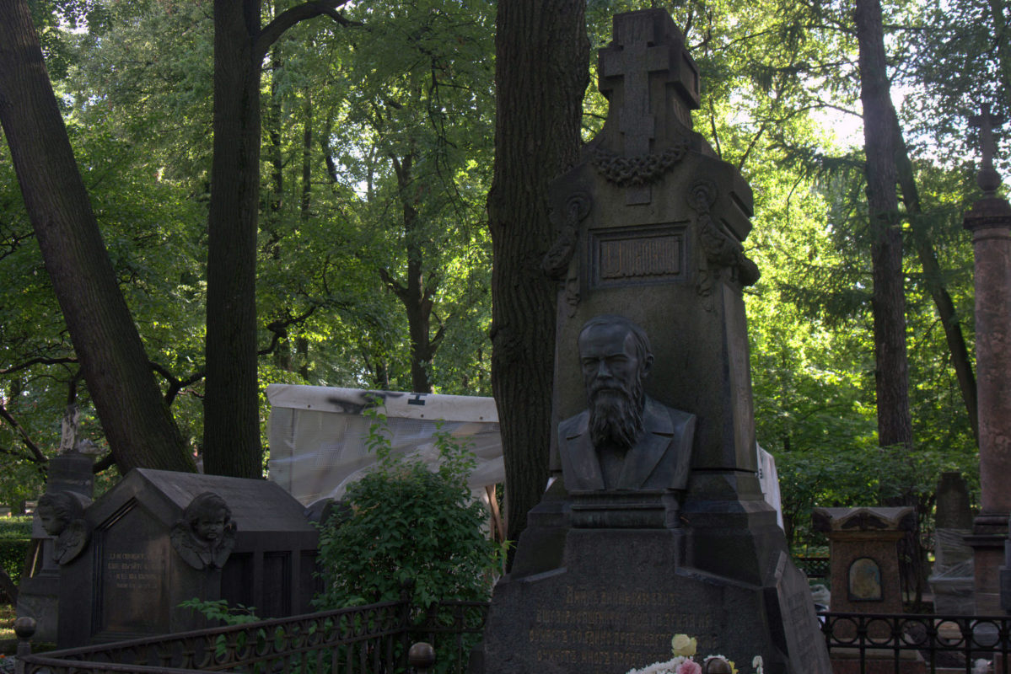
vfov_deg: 31.9
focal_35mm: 42
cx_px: 506
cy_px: 337
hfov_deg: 46.4
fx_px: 1180
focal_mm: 28
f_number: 5.6
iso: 400
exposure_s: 1/60
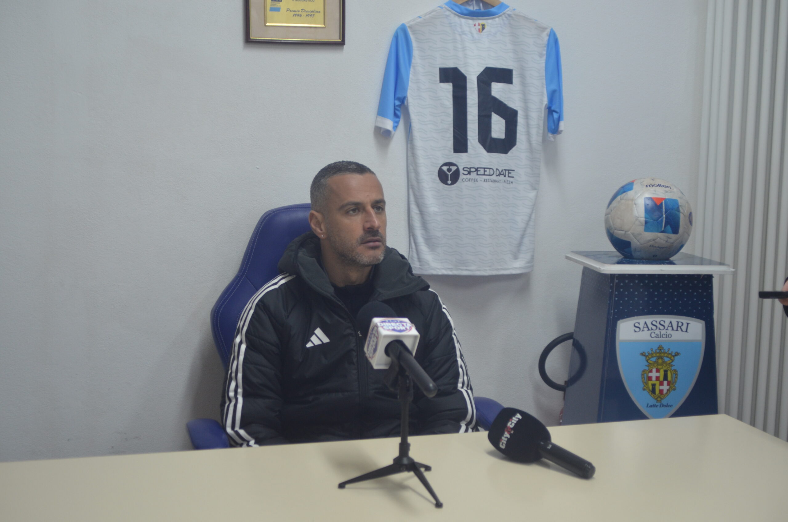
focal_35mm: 44
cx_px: 394
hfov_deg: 45.0
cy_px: 261
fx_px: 950
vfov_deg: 30.7
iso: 500
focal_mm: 29
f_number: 4
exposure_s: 1/60
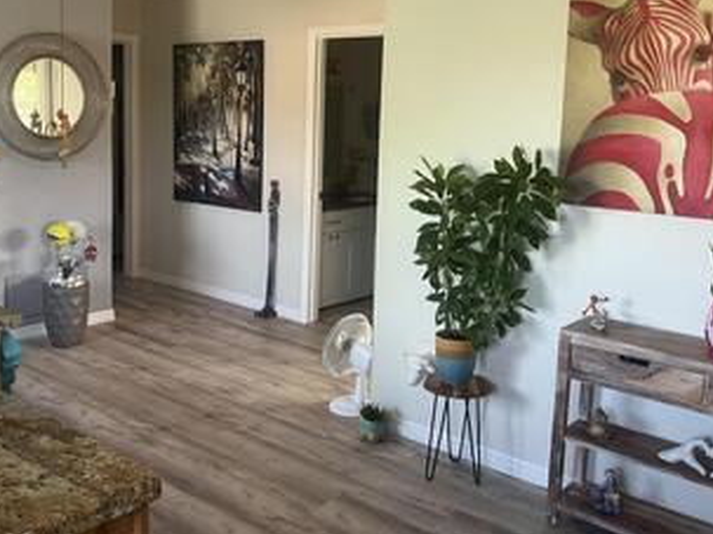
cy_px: 191
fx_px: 762
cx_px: 341
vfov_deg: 38.3
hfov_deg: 50.1
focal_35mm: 37
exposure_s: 1/60
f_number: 1.8
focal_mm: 3.99
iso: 64
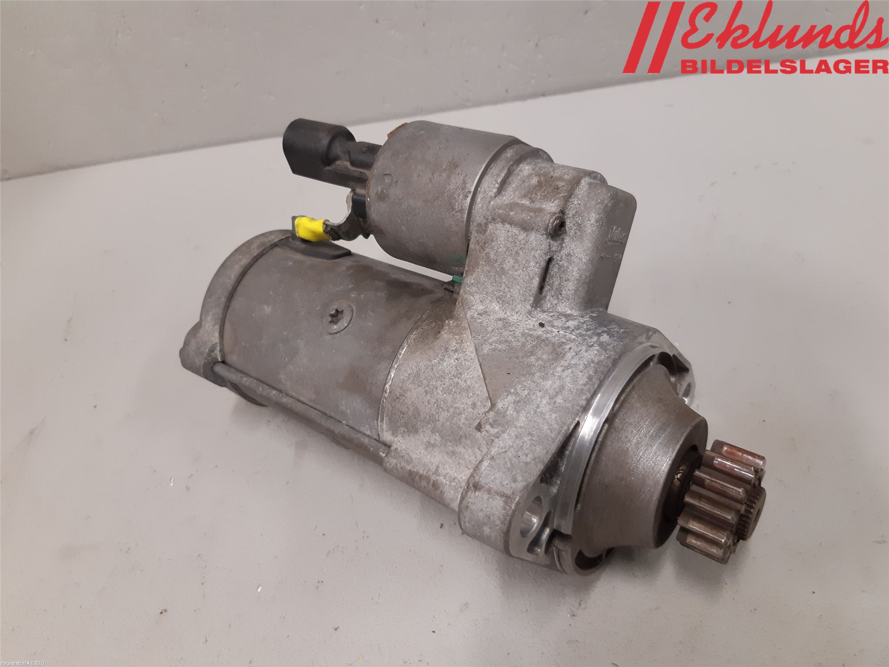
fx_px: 668
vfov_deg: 53.1
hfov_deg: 67.3
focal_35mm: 26
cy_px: 334
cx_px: 444
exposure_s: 1/50
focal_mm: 3.93
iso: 160
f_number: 1.7
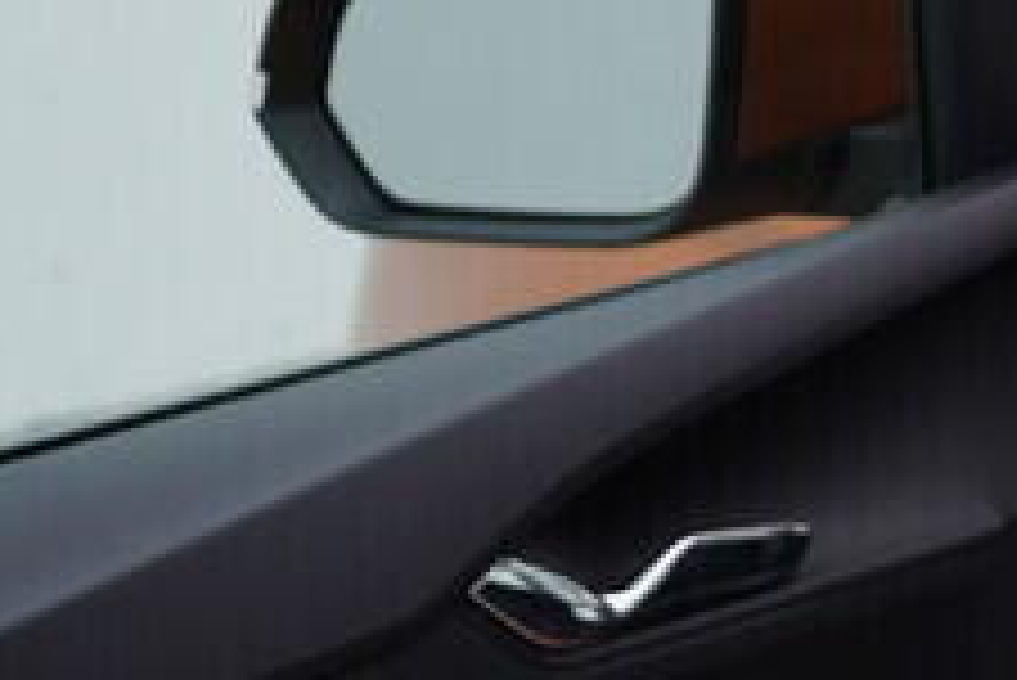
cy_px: 885
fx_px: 4608
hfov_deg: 11.0
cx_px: 2290
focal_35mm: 163
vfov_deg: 8.3
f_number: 4
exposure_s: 1/60
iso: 125
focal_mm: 24
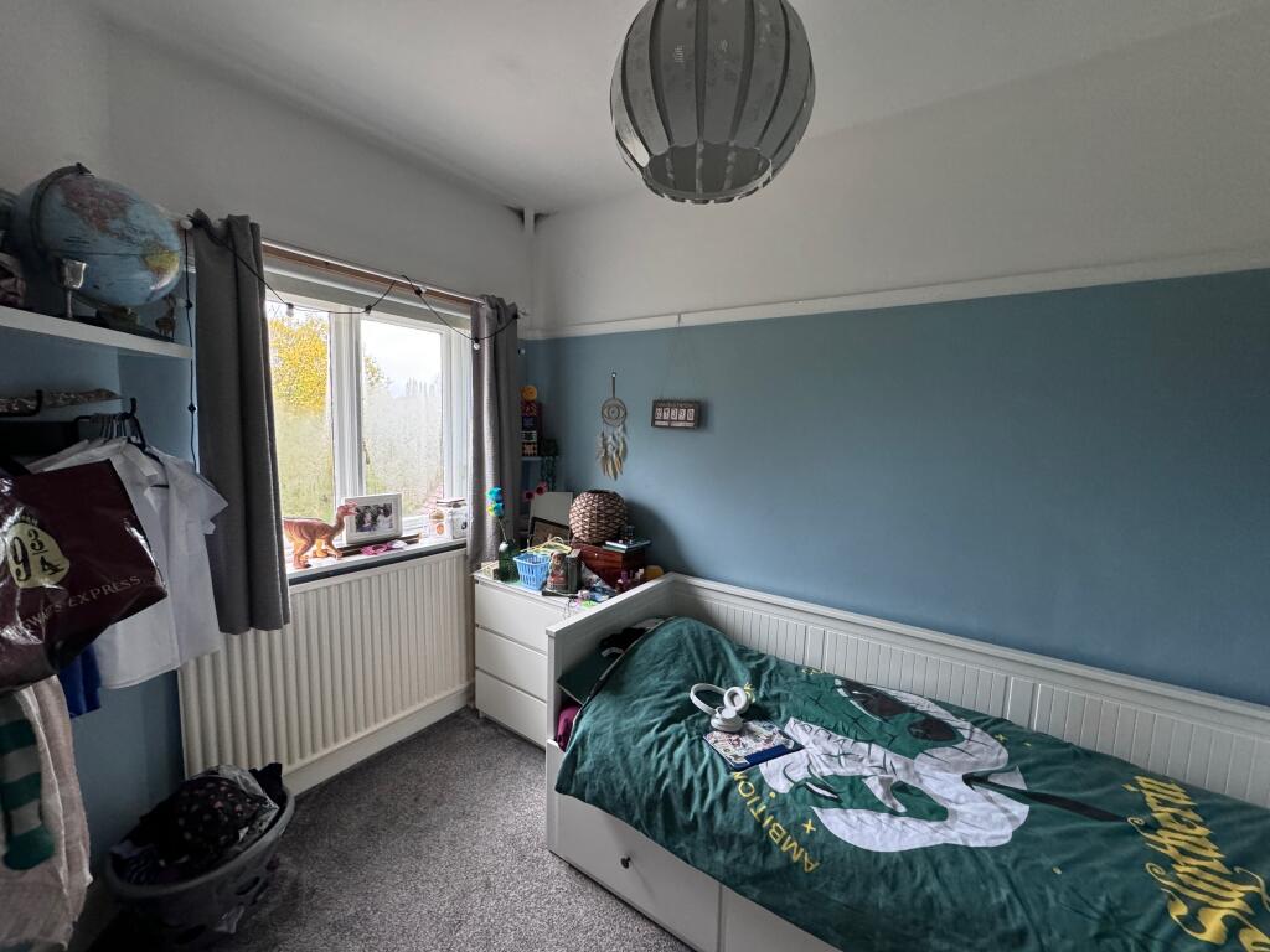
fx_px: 514
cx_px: 635
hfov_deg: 102.1
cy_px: 476
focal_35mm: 14
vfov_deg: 85.7
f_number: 2.2
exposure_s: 1/73
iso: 320
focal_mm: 2.22
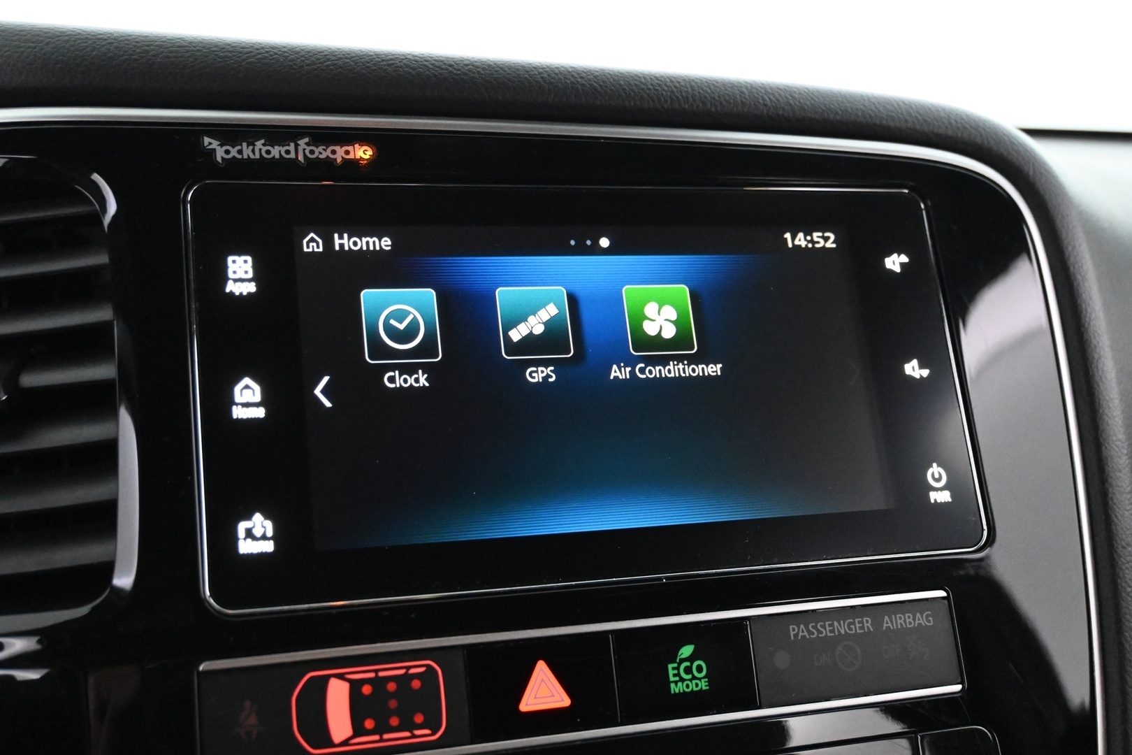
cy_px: 378
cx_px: 566
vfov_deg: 33.6
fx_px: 1250
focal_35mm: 40
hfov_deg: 48.7
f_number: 4.5
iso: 7200
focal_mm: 26.5
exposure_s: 1/40
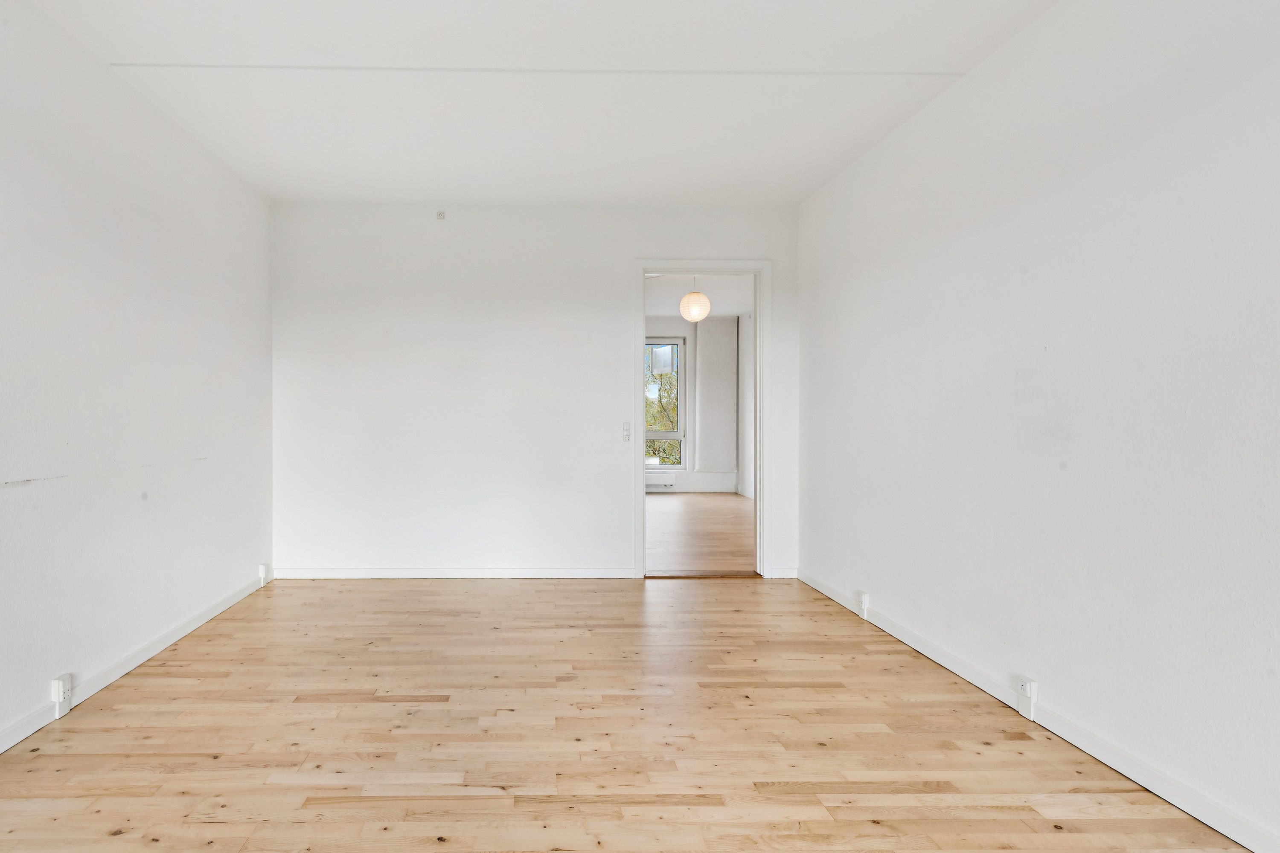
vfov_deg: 67.4
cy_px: 426
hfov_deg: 90.0
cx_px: 640
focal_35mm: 18
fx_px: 640
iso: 400
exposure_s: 1/13
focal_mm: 18
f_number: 13
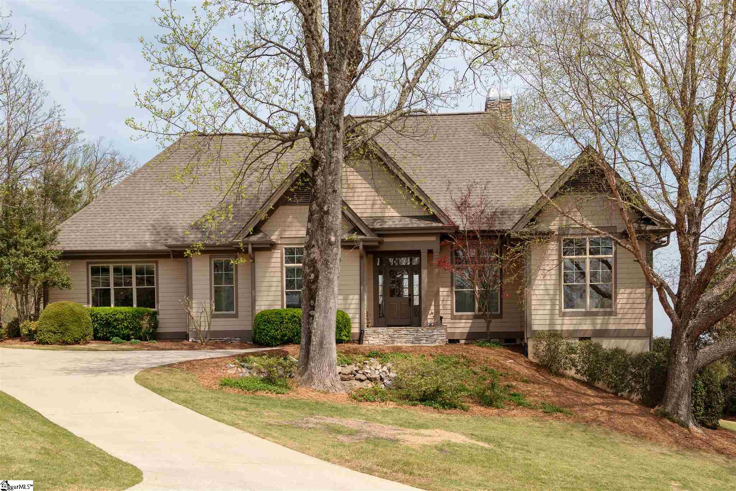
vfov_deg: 29.3
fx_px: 941
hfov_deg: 42.7
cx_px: 368
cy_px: 246
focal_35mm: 46
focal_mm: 46
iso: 200
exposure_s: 1/1000
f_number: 7.1
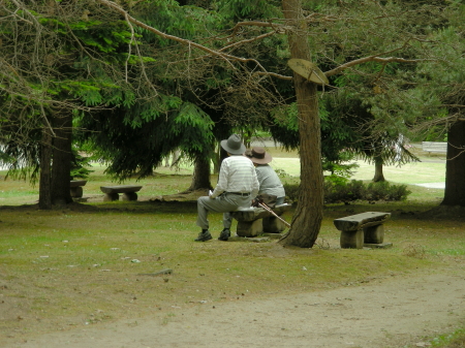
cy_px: 174
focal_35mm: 148
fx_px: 1987
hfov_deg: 13.3
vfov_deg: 10.0
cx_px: 232
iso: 72
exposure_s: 1/59.7
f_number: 3.5
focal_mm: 24.7
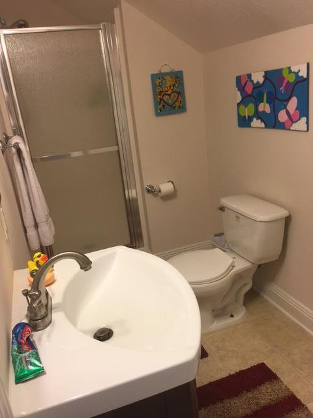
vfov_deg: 61.7
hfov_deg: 48.2
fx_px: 350
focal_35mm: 29
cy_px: 209
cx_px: 156
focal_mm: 4.15
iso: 32
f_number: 2.2
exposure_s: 1/30
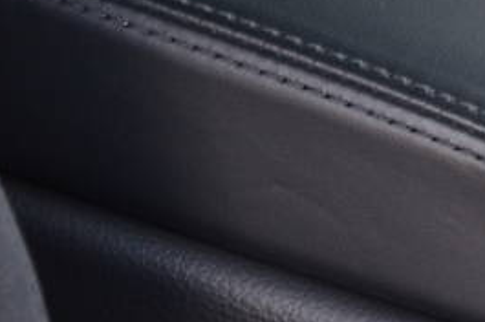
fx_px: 5598
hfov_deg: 4.9
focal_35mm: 416
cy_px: -40
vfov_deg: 3.3
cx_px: 714
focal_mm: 92
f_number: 5.6
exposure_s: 1/30
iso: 900
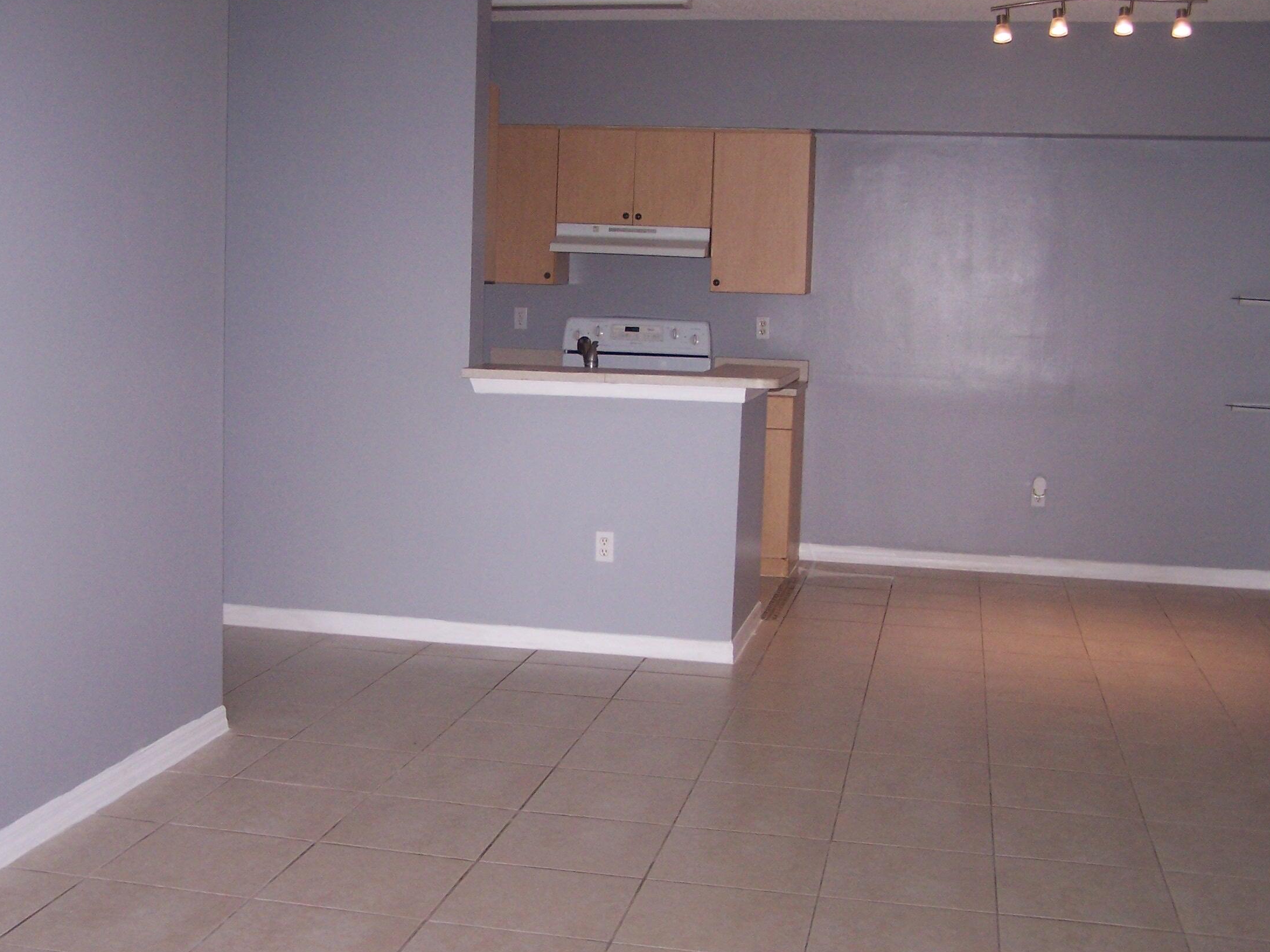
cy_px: 472
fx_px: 1651
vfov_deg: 32.2
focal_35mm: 45
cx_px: 544
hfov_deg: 42.0
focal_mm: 6.3
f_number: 2.8
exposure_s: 1/60
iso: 140
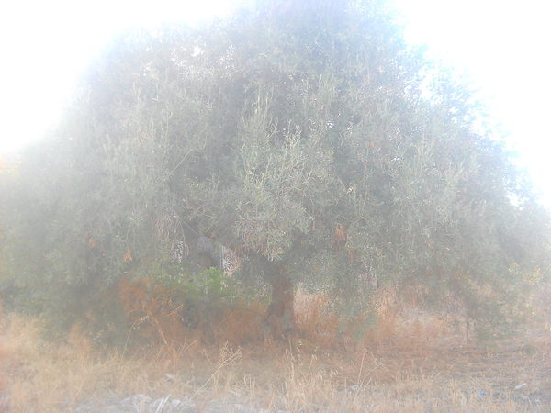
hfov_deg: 39.7
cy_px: 206
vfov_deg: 30.3
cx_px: 276
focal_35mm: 48
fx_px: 764
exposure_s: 1/60
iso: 95
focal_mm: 7.88
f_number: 3.3
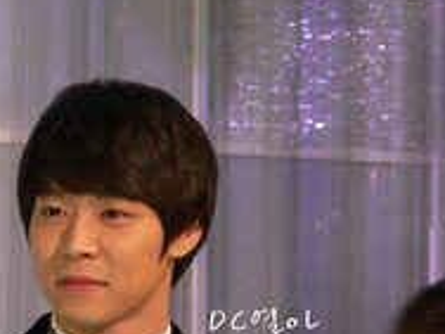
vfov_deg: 1.0
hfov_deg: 1.4
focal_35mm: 1422
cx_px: 204
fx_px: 18280
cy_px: 300
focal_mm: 88.8
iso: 125
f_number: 3.7
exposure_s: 1/30
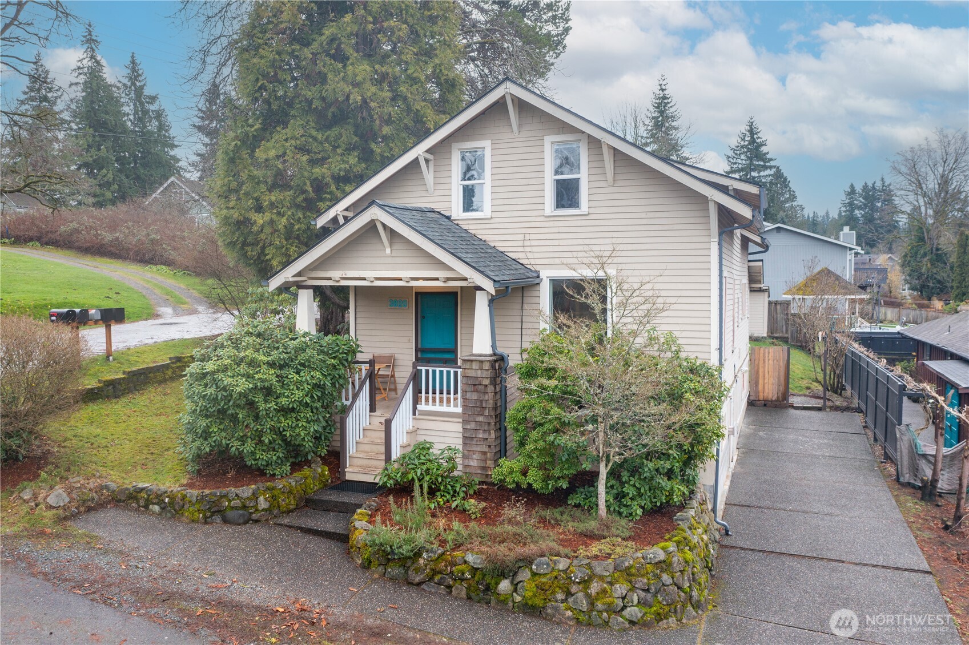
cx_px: 484
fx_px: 753
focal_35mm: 28
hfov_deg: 65.5
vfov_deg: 46.4
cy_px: 322
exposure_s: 1/100
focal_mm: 10.26
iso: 100
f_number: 4.5
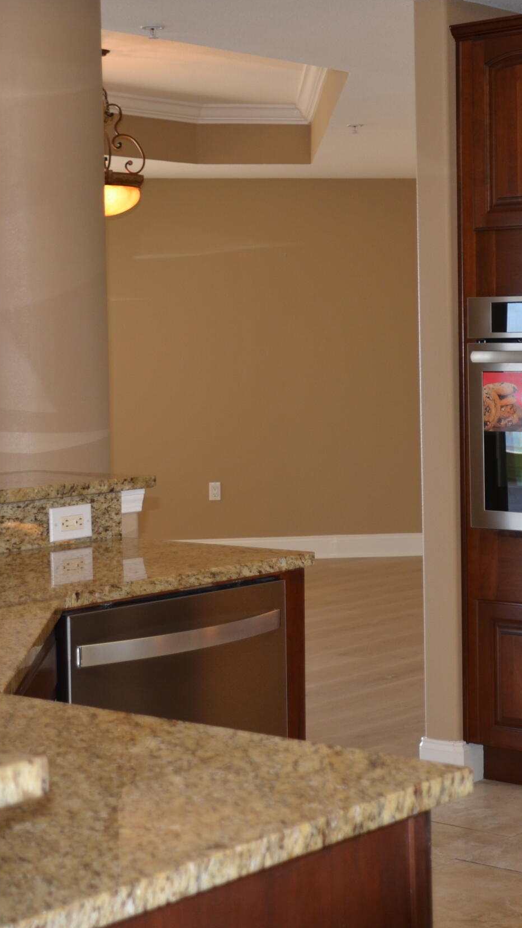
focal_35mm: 68
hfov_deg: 17.3
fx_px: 1673
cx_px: 517
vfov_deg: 30.9
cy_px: 388
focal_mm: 24
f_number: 3.8
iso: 220
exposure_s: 1/125
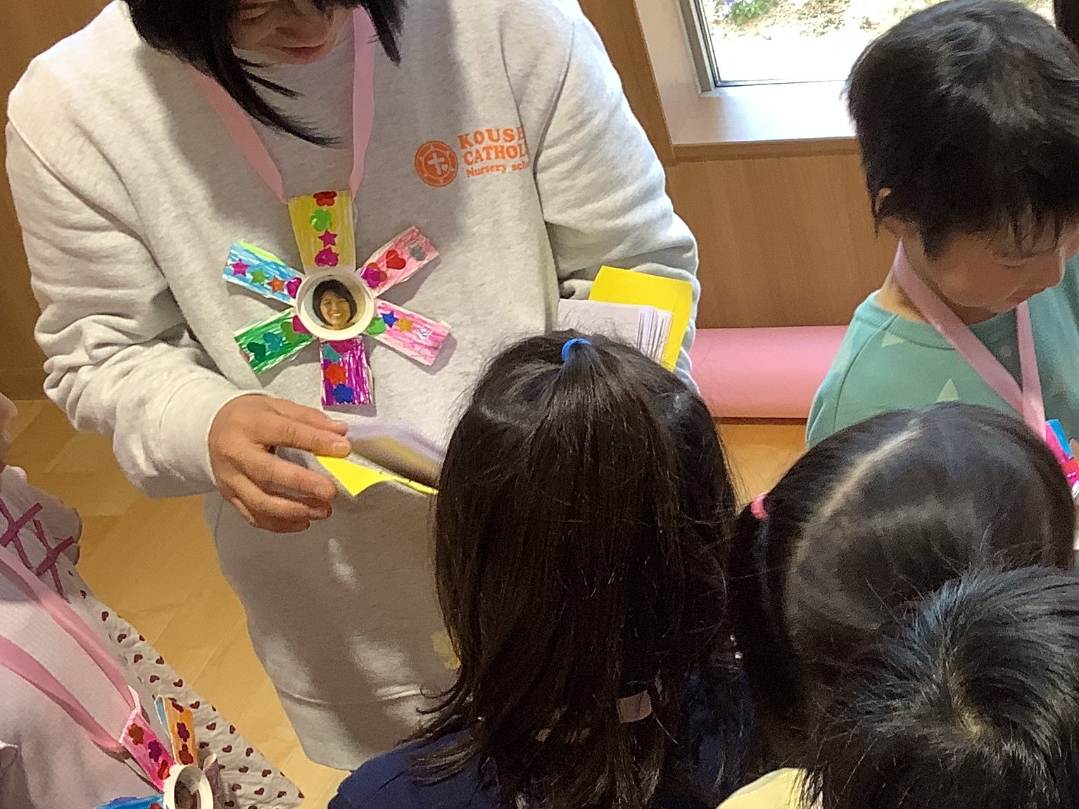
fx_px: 2057
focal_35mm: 66
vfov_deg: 22.2
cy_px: 442
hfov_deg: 27.9
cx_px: 1044
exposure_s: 1/60
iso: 50
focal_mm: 3.3
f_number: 2.4
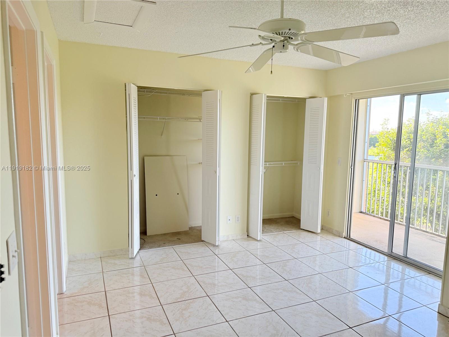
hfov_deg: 71.6
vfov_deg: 56.8
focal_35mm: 24
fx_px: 311
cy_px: 168
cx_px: 224
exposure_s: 1/228
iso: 100
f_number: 1.78
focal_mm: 6.76
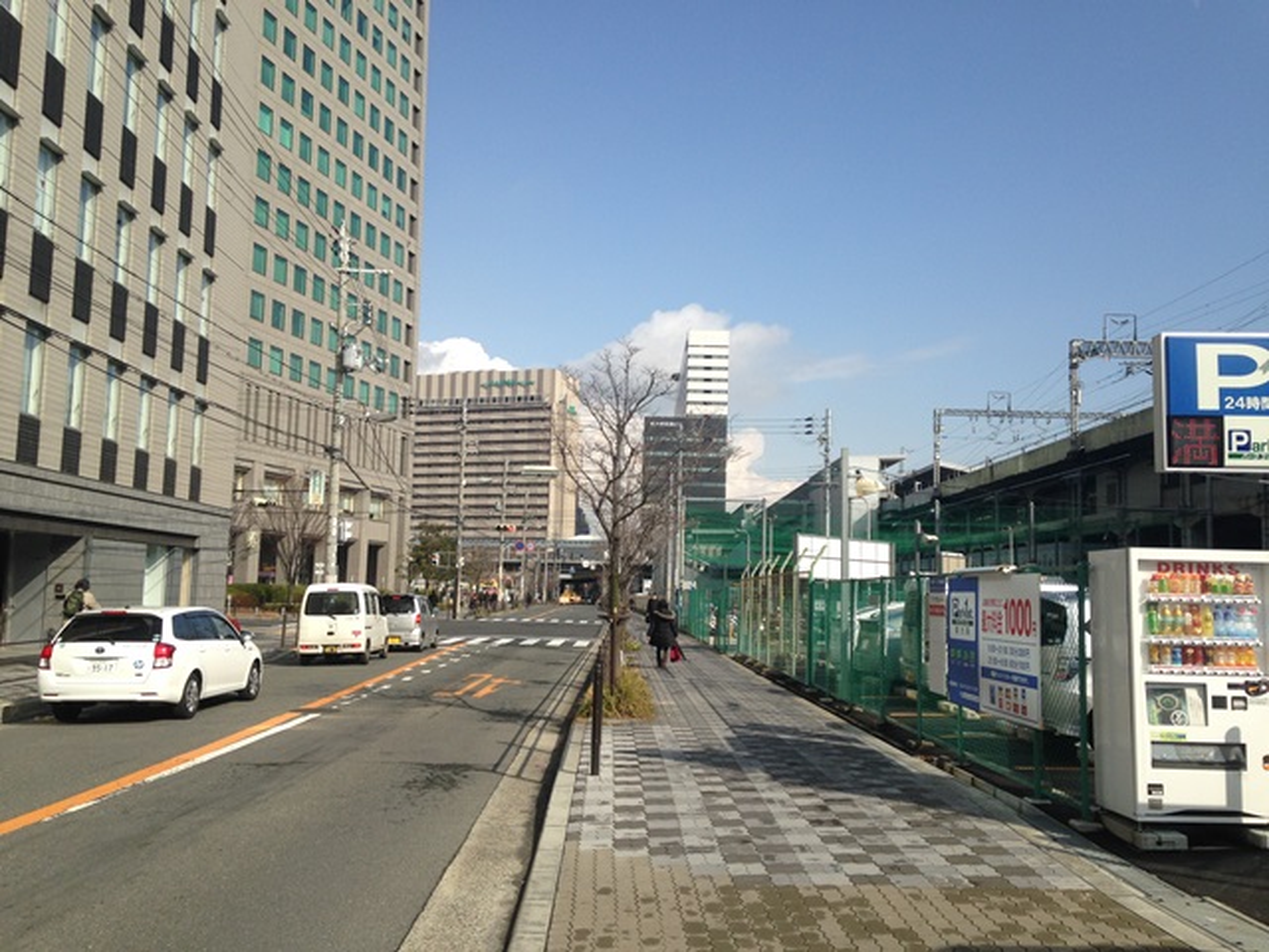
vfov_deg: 42.9
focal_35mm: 33
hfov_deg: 55.4
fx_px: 1210
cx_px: 634
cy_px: 476
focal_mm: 4.12
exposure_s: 1/1938
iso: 50
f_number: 2.4
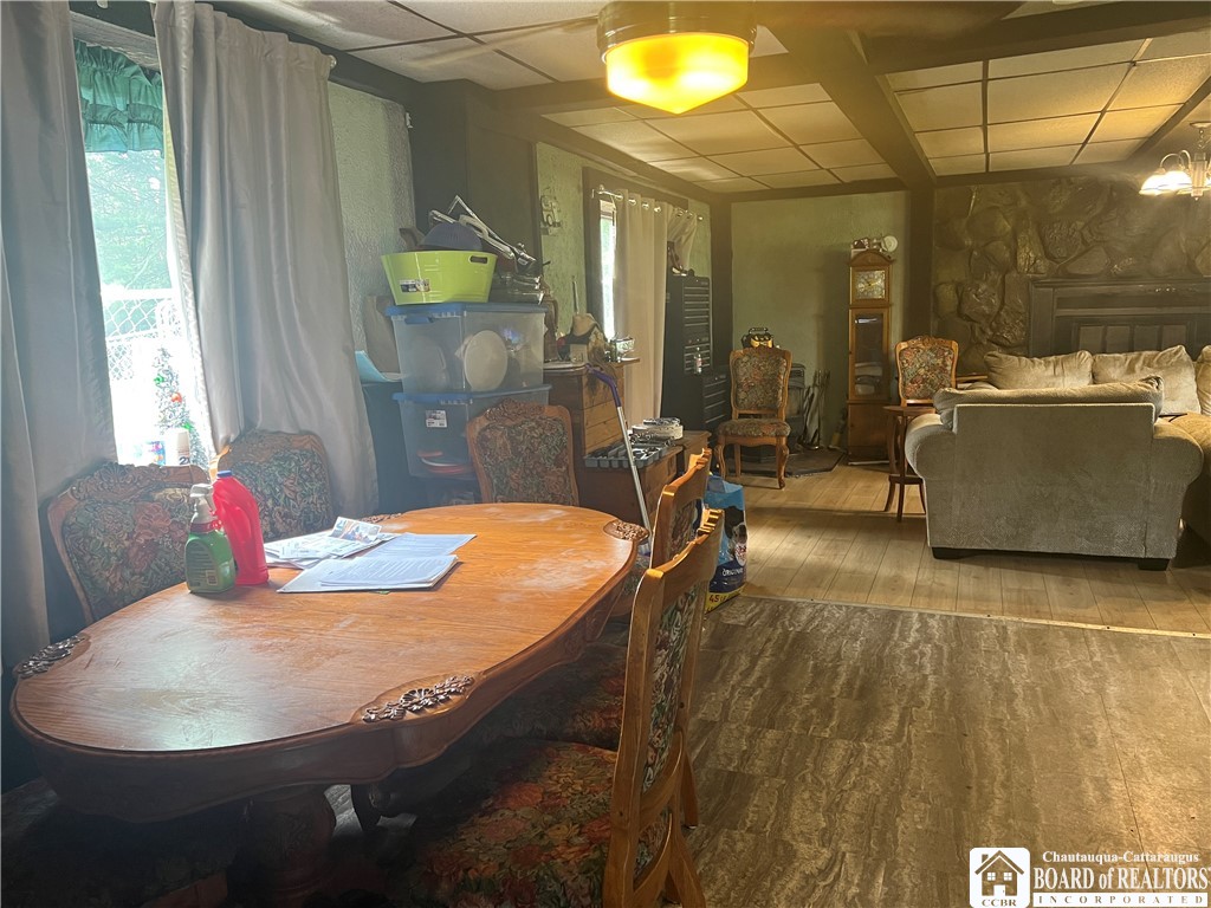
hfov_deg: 67.3
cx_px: 606
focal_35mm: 26
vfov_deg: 53.1
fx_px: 910
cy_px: 454
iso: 125
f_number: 1.5
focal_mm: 5.7
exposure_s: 1/60
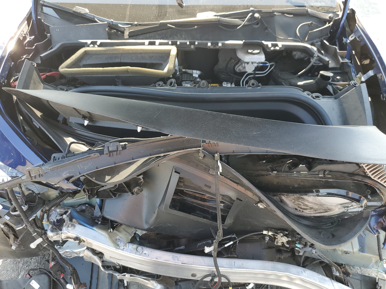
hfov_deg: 67.3
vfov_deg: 53.1
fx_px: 290
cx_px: 193
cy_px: 144
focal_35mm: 26
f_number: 1.5
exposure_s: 1/185
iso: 50
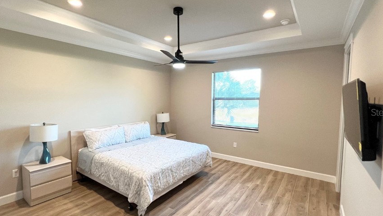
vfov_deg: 63.9
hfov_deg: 95.9
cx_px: 184
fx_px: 173
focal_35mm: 17
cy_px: 112
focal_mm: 1.57
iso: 200
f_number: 1.8
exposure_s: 1/120
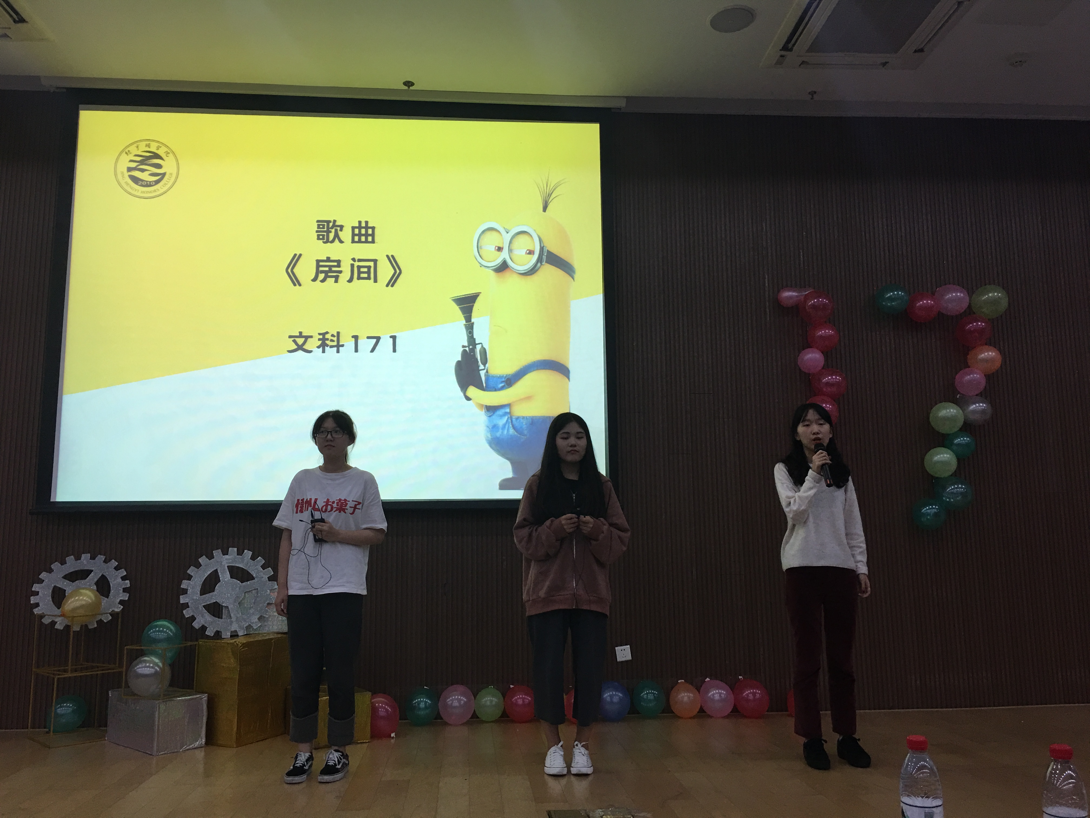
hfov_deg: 61.7
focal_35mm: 29
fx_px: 913
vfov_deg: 48.2
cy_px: 409
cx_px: 545
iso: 40
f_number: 2.2
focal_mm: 4.15
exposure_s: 1/17
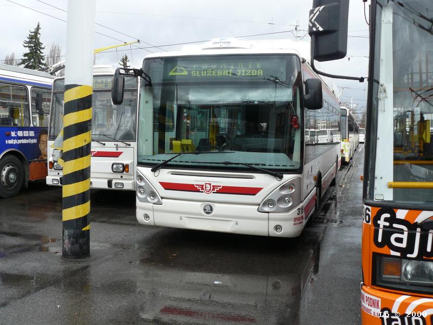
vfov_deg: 39.7
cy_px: 162
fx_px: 450
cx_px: 216
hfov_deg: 51.4
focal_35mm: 36
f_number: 4
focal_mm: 6
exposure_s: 1/250
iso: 100
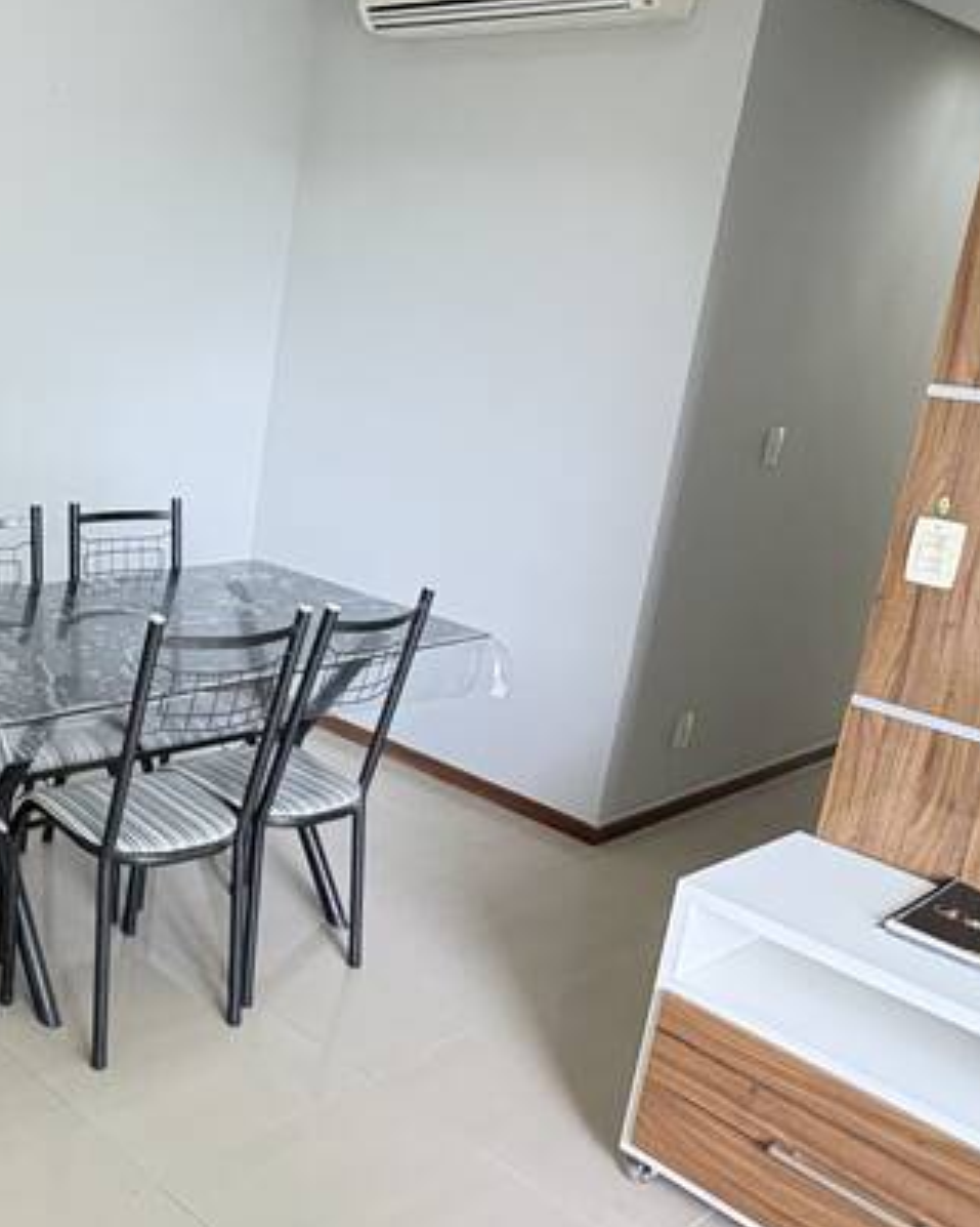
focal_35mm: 37
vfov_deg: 49.1
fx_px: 1342
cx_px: 61
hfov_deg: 37.0
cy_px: 587
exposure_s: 1/120
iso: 400
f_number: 2.2
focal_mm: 2.22
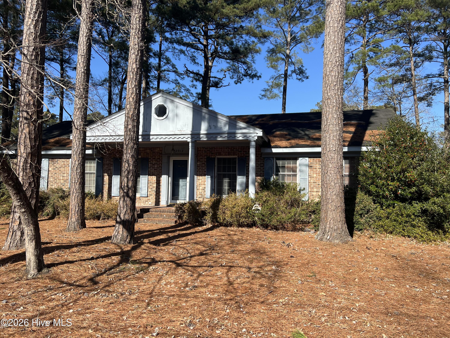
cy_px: 169
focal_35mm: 26
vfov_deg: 53.1
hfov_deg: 67.3
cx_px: 225
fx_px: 338
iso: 50
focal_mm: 5.7
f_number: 1.5
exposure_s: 1/2841
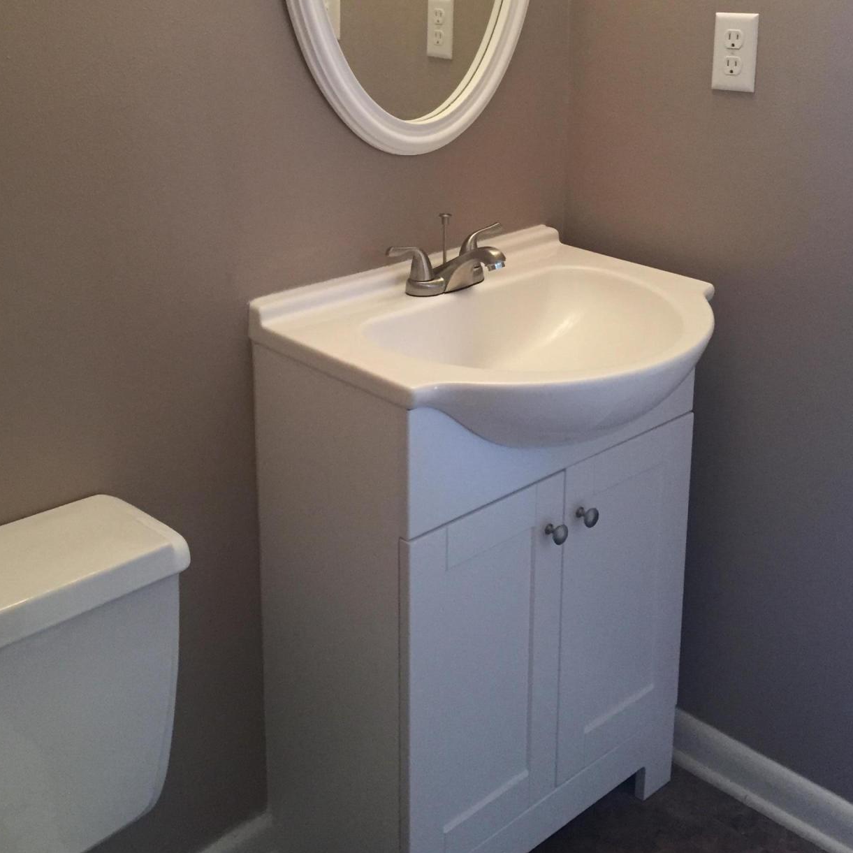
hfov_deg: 39.9
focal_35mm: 42
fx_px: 1171
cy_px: 229
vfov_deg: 39.1
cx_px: 360
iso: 160
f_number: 2.2
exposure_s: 1/30
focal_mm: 4.15
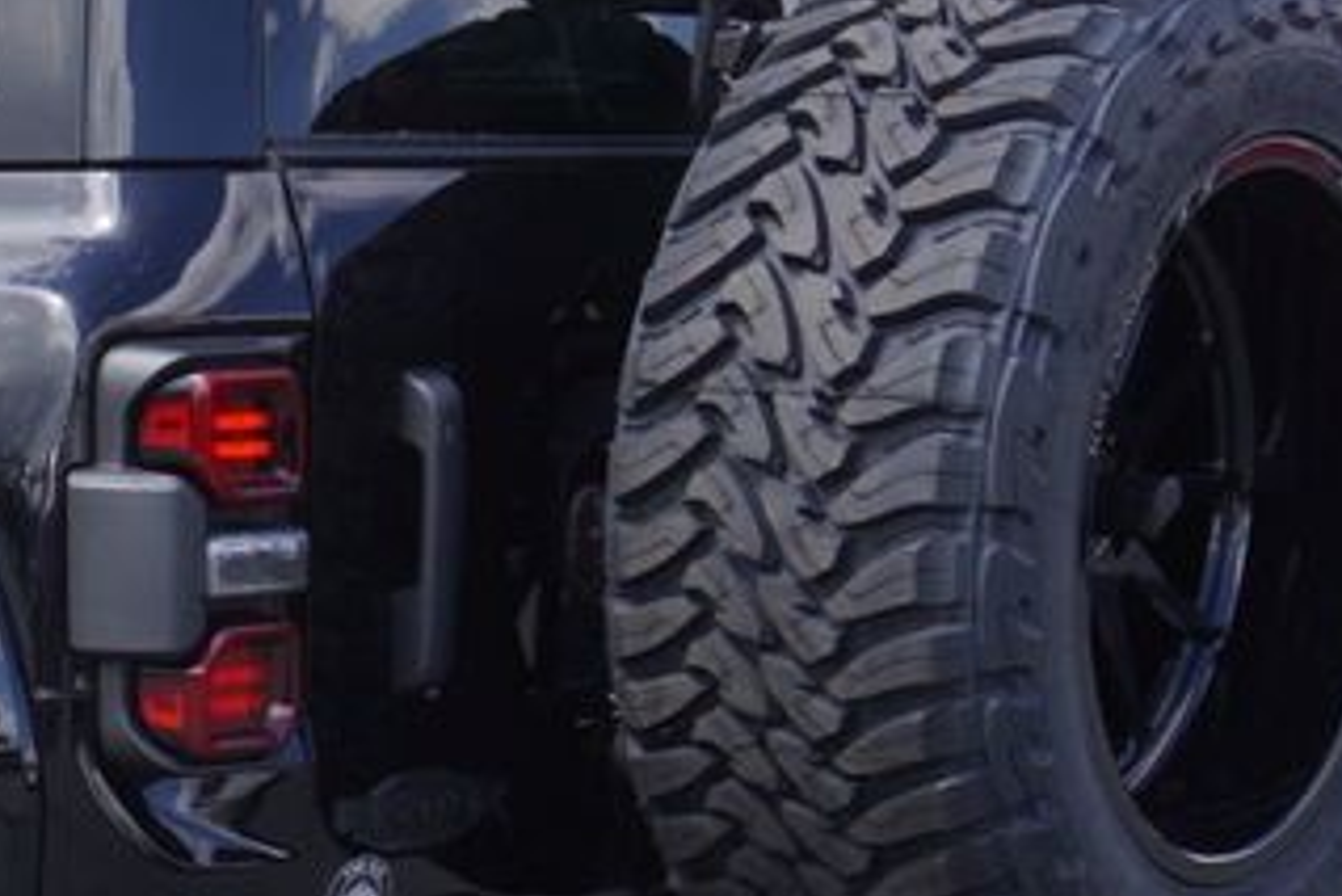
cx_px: -429
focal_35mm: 106
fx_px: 3953
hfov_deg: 17.9
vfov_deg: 12.8
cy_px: 787
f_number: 6.3
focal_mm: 22
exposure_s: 1/160
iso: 100
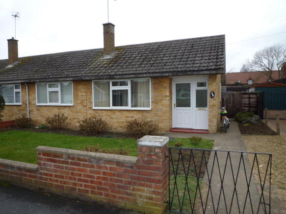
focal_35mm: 25
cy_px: 107
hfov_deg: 69.4
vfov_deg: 54.9
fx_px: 207
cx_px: 143
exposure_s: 1/125
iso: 100
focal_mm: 4.4
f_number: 2.8
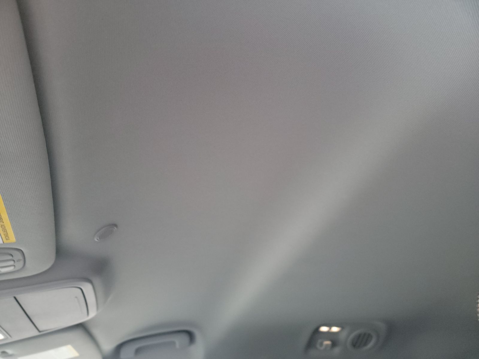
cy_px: 180
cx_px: 240
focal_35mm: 24
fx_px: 332
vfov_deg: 56.8
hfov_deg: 71.6
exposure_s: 1/17
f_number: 1.8
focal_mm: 6.7
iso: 809
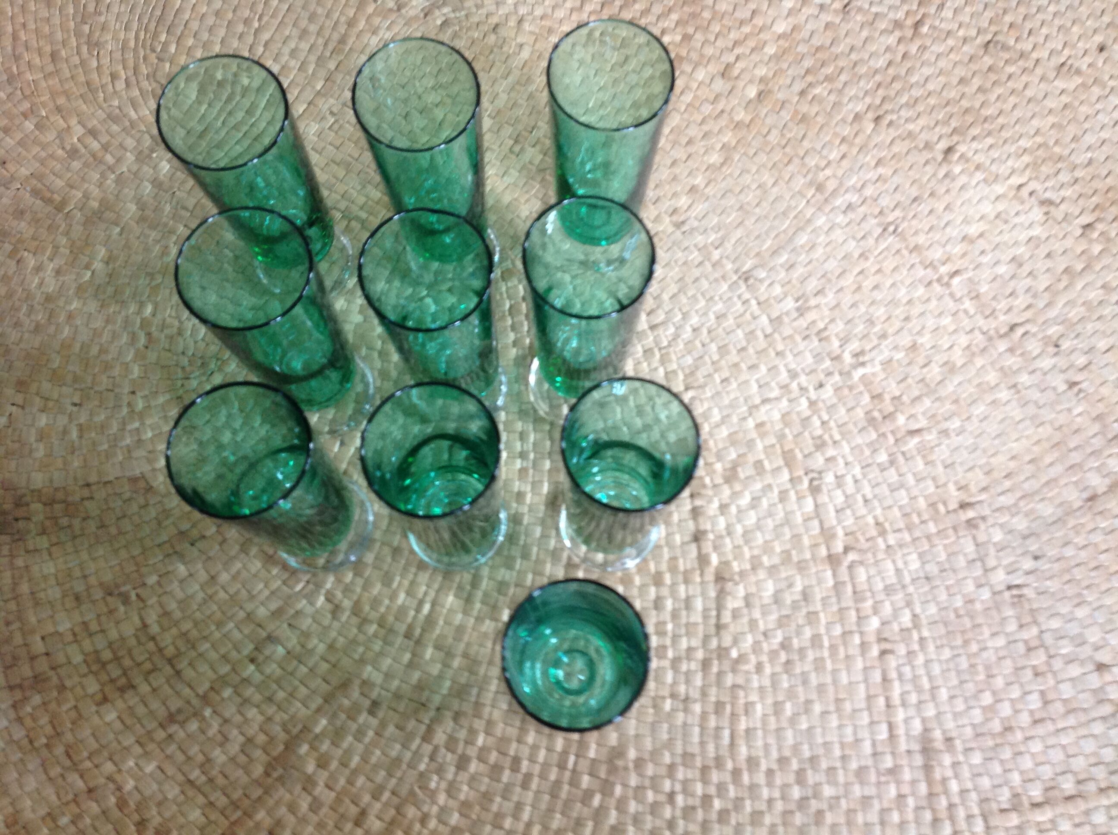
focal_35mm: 35
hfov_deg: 52.7
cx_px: 559
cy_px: 418
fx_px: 1129
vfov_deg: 40.6
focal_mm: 4.28
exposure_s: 1/15
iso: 160
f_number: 2.4
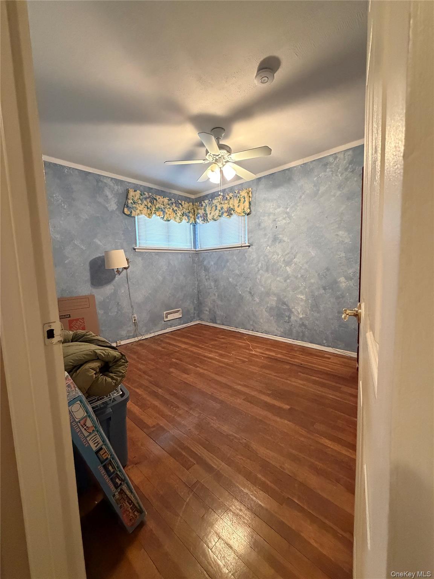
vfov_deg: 102.1
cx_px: 217
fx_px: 234
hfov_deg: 85.7
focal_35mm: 14
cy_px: 290
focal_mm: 2.22
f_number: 2.2
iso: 800
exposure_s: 1/60
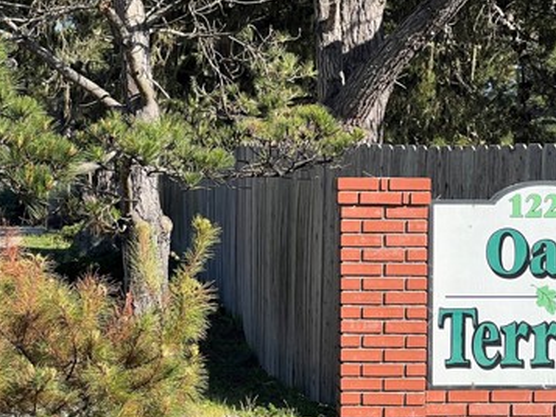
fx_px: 2217
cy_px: 240
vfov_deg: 10.8
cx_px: 360
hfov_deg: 14.3
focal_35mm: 138
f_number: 2.8
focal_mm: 9
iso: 32
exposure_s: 1/357
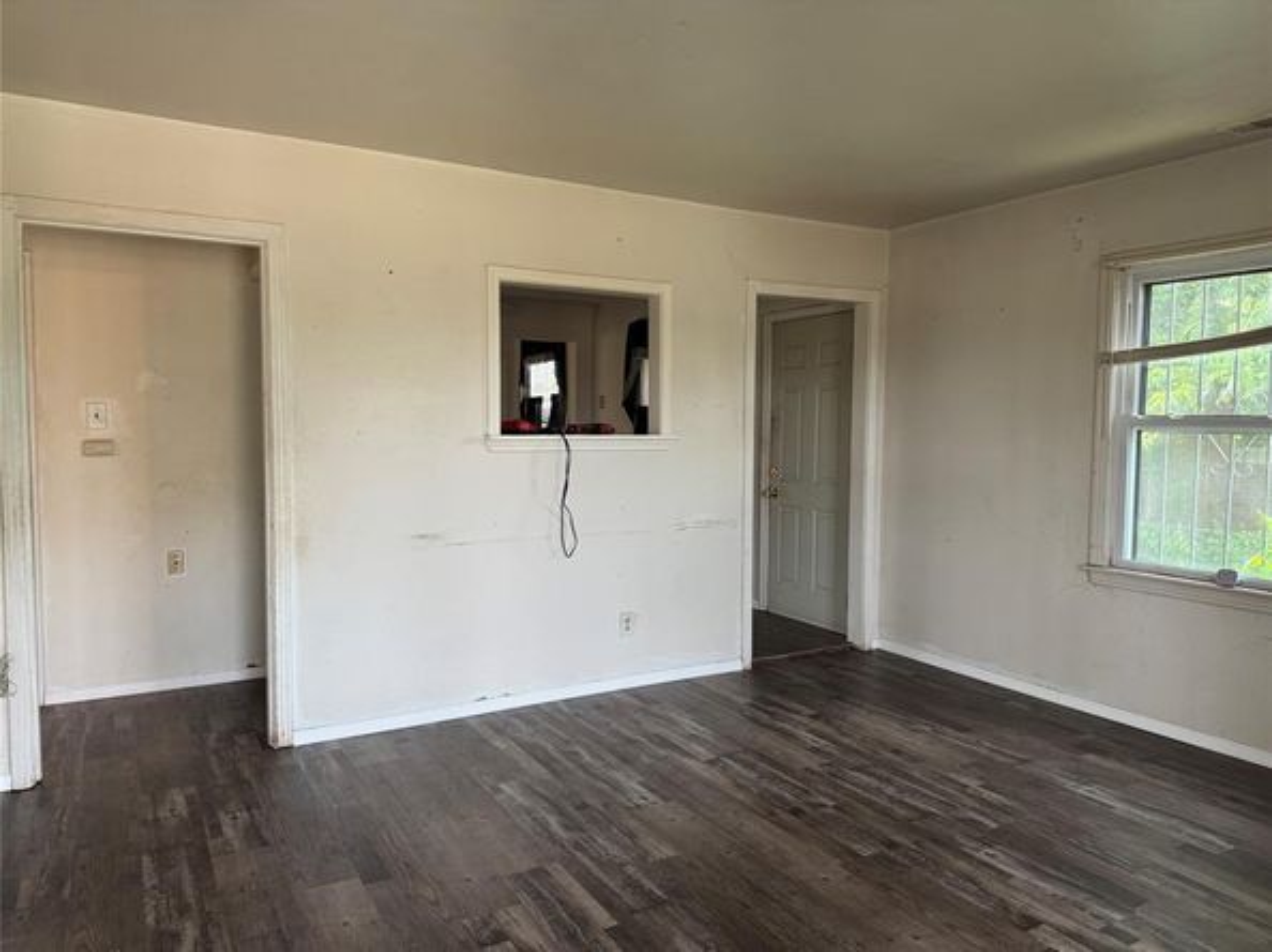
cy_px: 476
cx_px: 636
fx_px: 882
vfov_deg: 56.8
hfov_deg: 71.6
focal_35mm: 24
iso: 250
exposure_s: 1/60
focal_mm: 6.76
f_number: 1.78
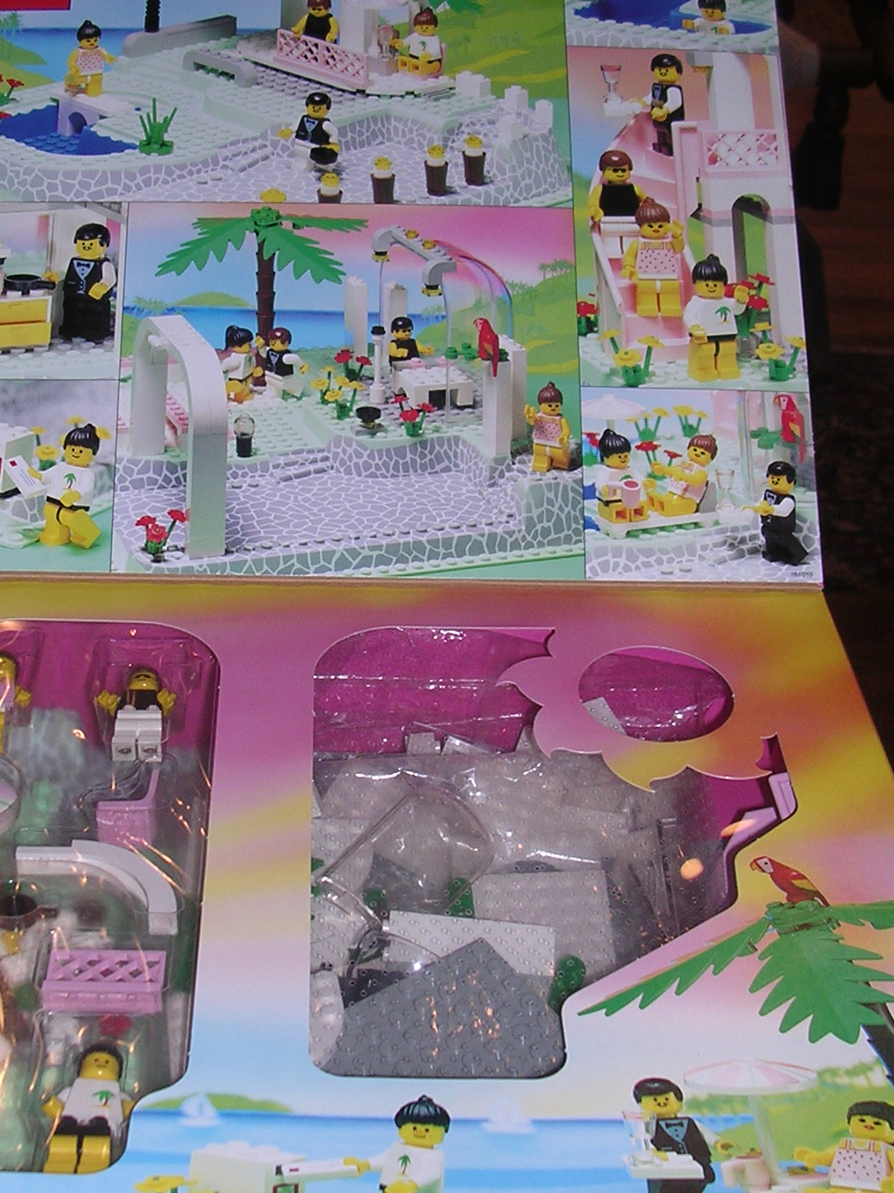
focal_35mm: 55
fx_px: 1894
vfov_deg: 34.9
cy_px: 545
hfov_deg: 26.5
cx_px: 339
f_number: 2.8
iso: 100
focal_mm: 5.8
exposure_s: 1/60.1
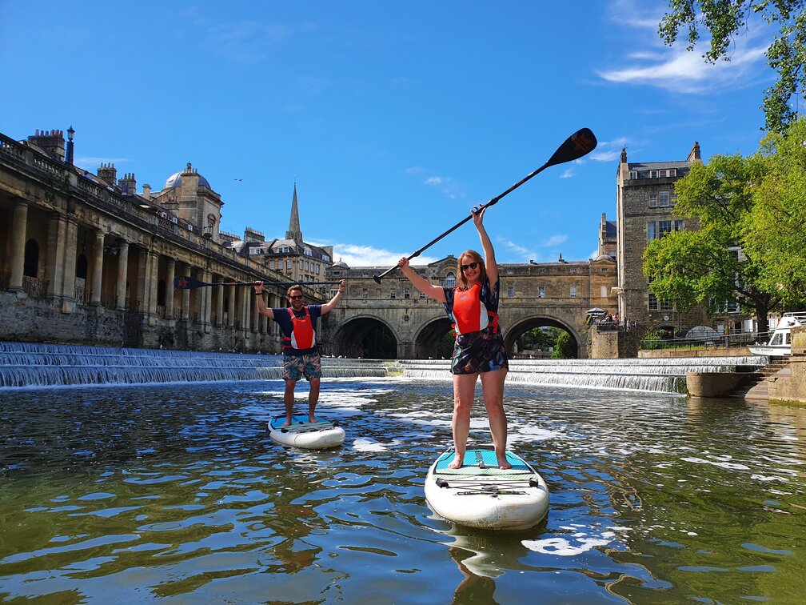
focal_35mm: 26
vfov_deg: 53.1
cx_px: 403
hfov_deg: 67.3
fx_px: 605
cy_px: 302
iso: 50
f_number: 2.4
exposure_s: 1/1388
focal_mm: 4.32
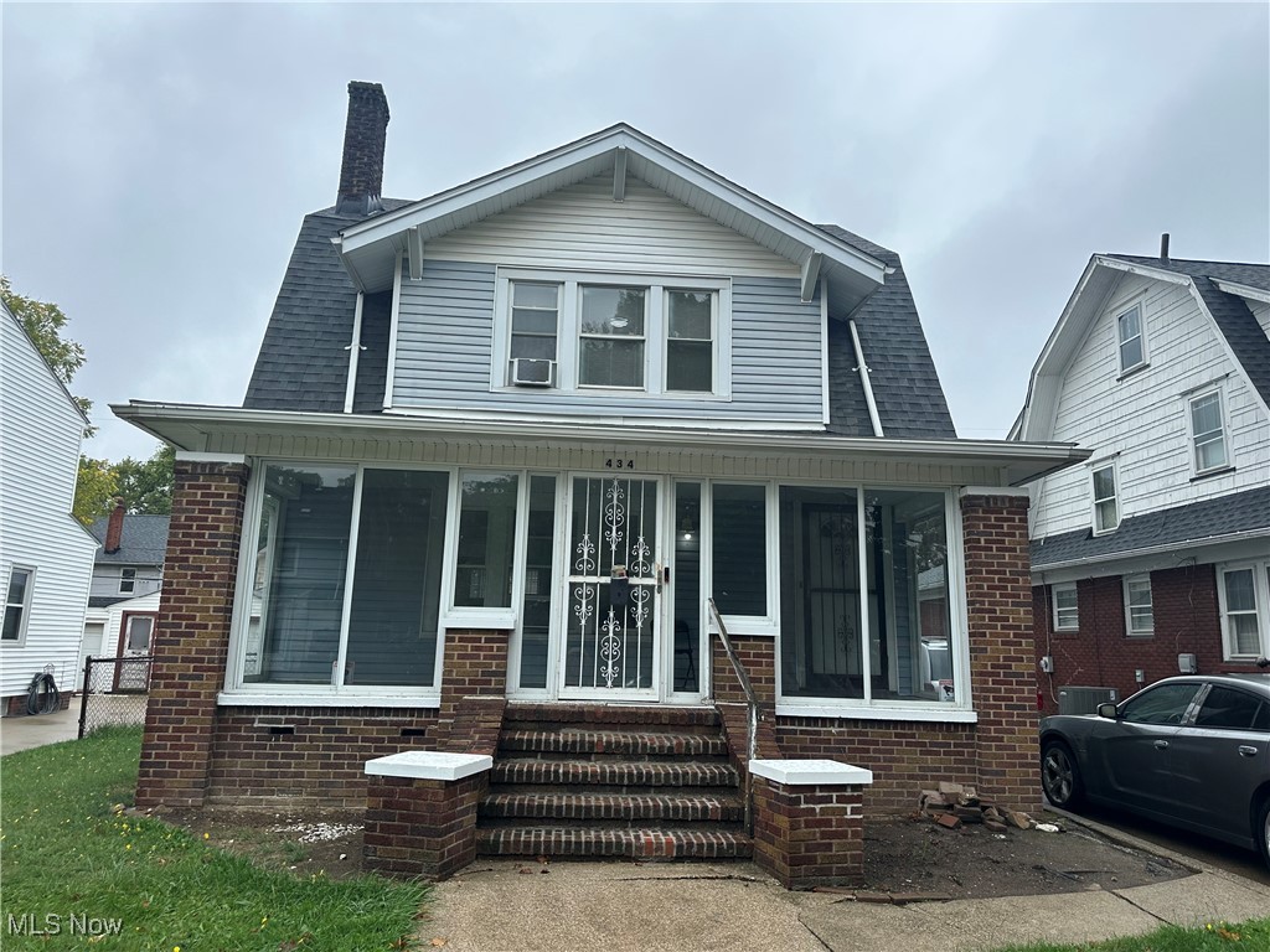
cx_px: 635
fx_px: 881
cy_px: 476
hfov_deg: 71.6
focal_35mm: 24
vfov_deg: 56.8
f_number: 1.78
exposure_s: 1/1517
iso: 80
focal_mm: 6.86
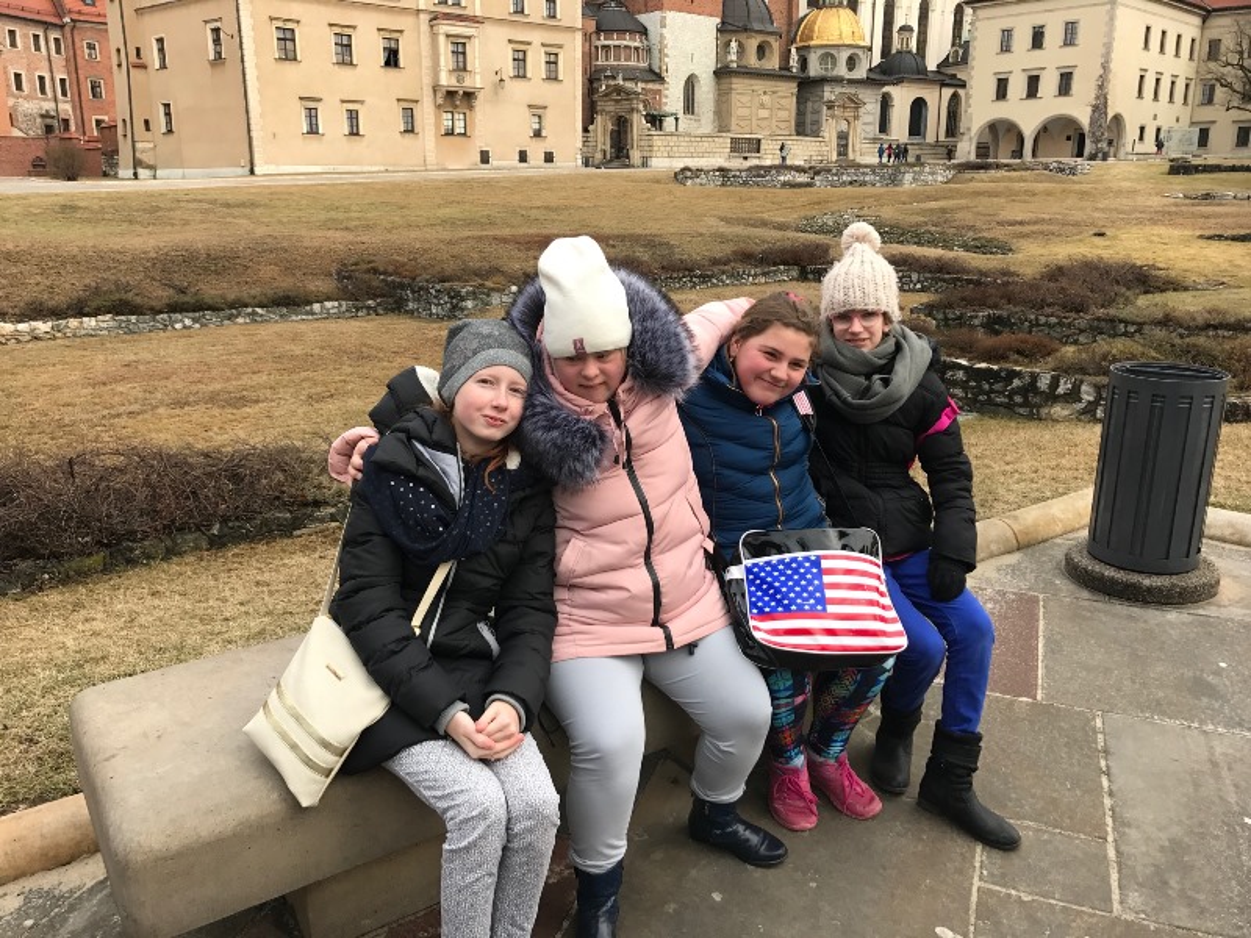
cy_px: 469
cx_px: 626
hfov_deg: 63.4
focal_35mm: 28
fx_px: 1012
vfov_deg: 49.7
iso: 20
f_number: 1.8
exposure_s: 1/418
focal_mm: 3.99
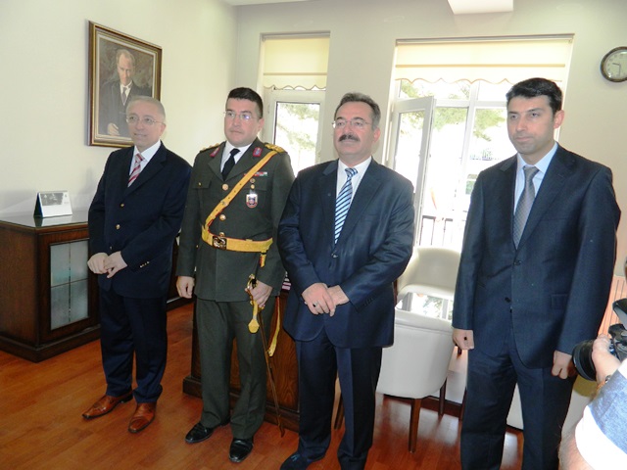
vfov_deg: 54.9
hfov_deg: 69.4
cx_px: 314
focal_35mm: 25
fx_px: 453
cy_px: 235
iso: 200
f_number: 3.1
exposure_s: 1/30
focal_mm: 4.5
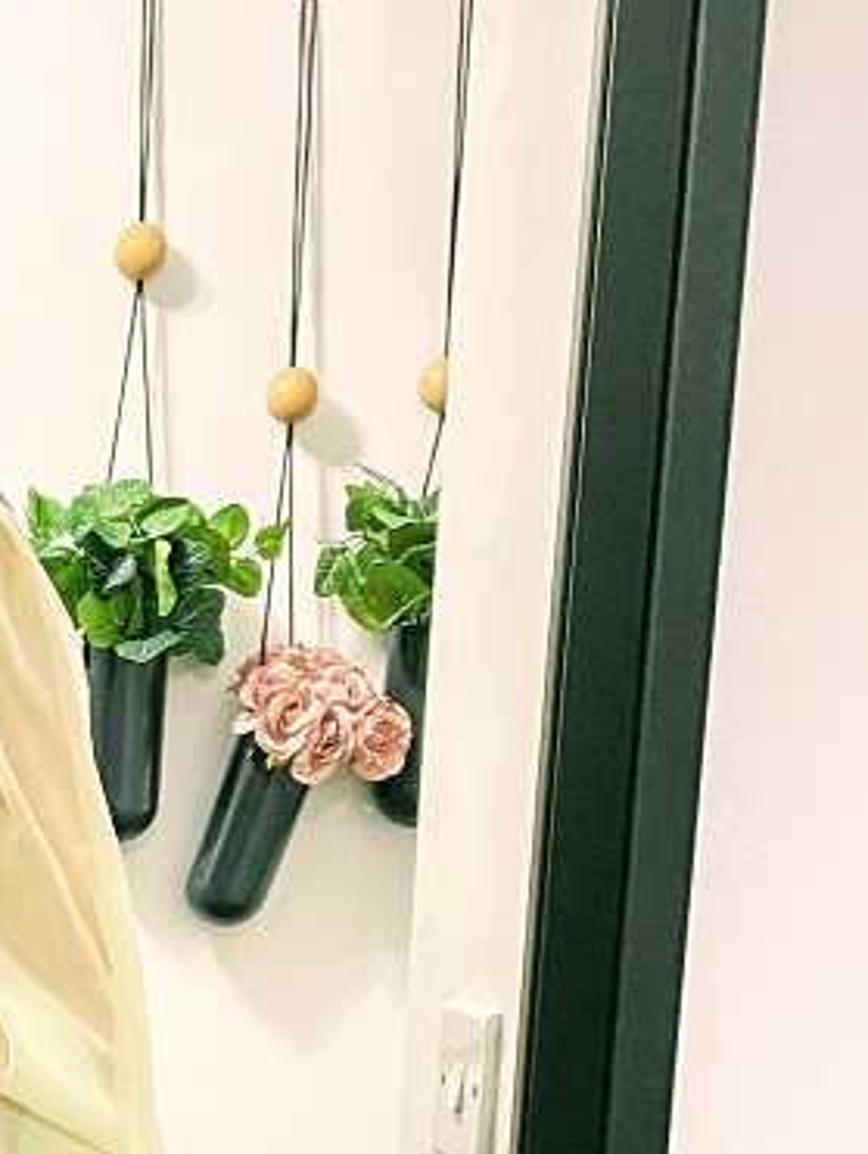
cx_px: -473
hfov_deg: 16.0
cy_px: 1338
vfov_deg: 21.8
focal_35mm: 84
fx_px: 2804
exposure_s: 1/50
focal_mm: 4.2
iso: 125
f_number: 1.6
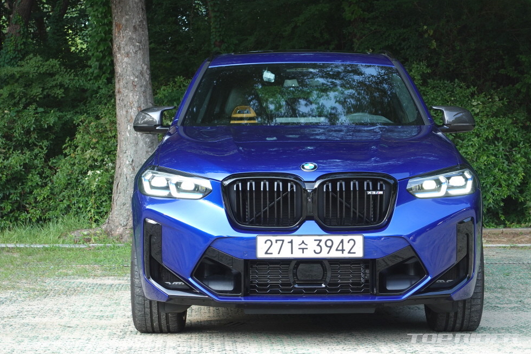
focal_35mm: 73
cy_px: 176
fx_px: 1077
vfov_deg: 18.7
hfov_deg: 27.7
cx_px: 264
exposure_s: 1/125
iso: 125
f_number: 4
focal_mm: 25.7
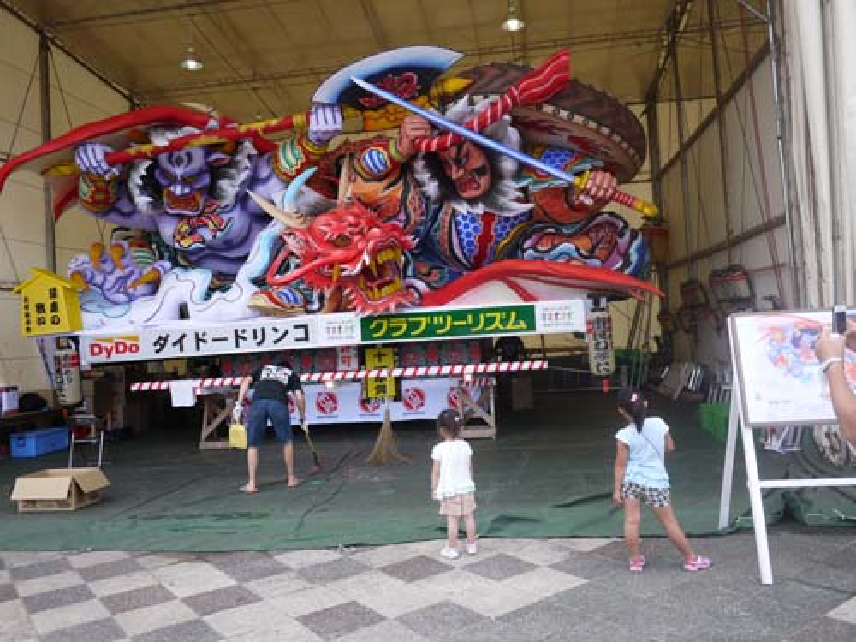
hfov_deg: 63.4
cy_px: 321
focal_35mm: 28
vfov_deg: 49.7
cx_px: 428
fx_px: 692
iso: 160
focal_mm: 14
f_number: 2.8
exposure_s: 1/800
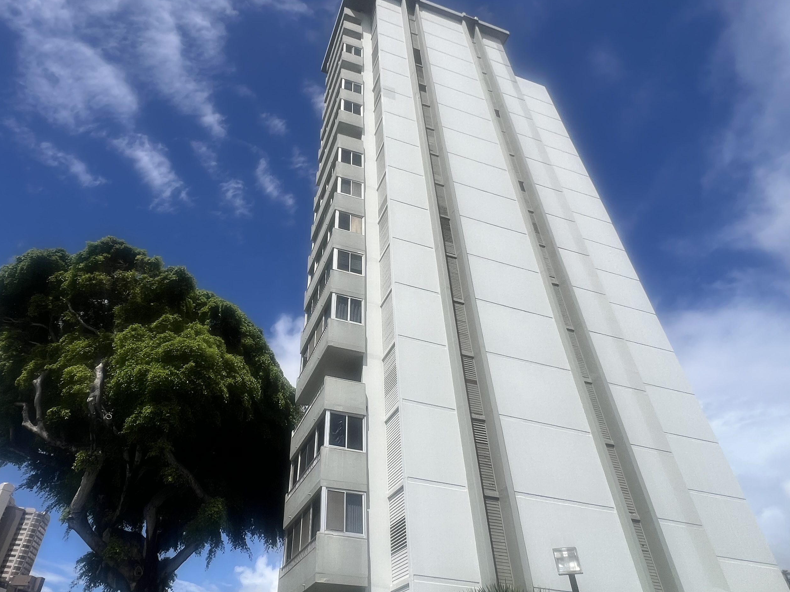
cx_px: 333
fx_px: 479
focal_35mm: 21
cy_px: 277
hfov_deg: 78.4
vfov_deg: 63.4
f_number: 1.8
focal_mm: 1.57
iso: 32
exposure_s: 1/3040
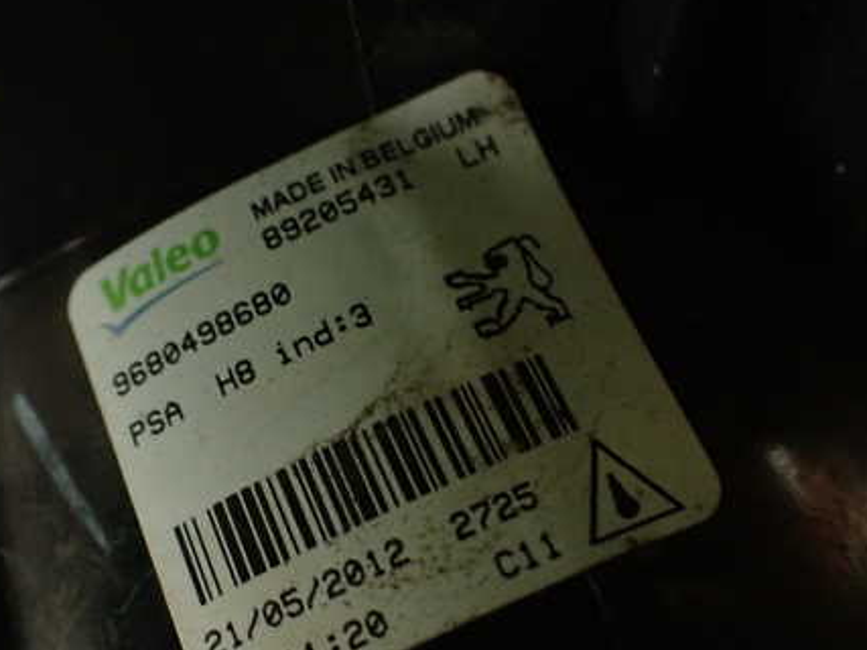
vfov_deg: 32.1
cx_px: 353
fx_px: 1127
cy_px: 396
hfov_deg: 41.9
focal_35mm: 45
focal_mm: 5.79
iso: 800
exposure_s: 1/20
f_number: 2.4
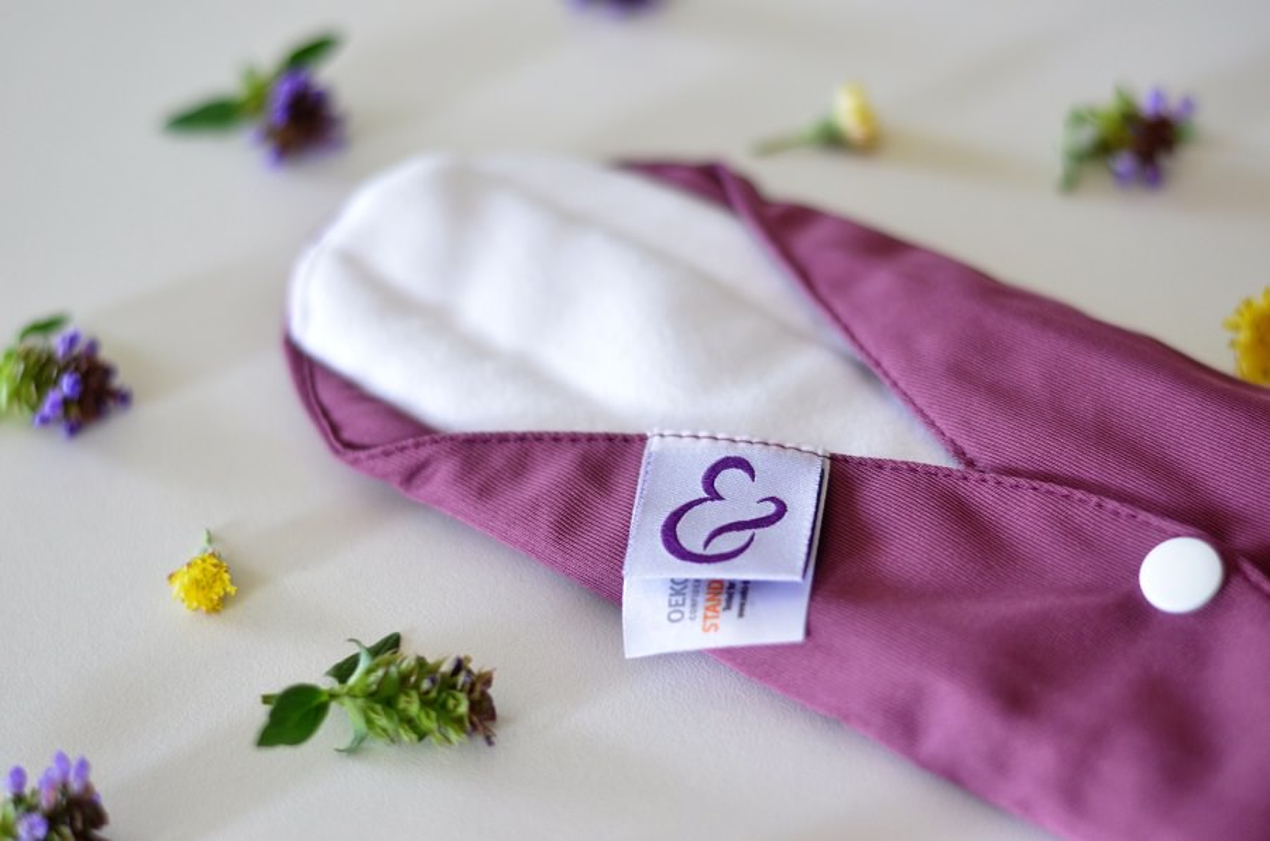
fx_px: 2640
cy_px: 420
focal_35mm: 75
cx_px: 635
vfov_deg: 18.1
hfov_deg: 27.0
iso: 500
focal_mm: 50
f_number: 2.2
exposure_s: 1/60
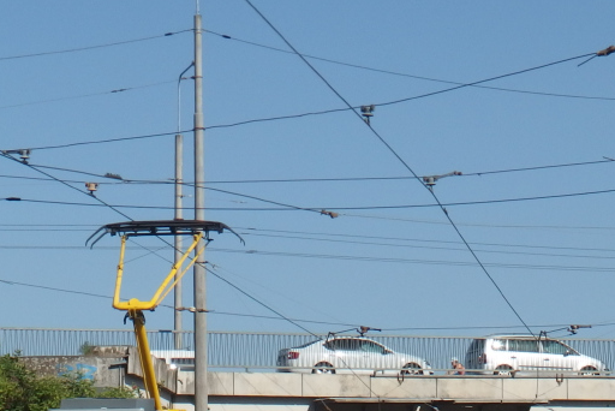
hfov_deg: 12.1
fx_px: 2906
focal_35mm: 170
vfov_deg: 8.0
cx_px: 219
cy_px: 414
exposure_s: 1/800
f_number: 6.3
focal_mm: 12.1
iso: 100
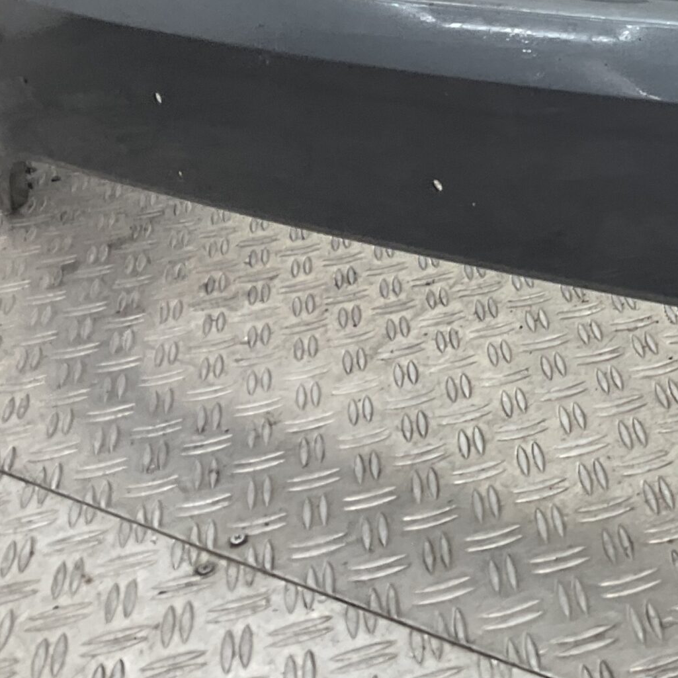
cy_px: 52
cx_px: 749
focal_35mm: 64
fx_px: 1418
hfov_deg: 25.0
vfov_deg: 25.9
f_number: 1.8
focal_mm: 3
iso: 20
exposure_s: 1/100
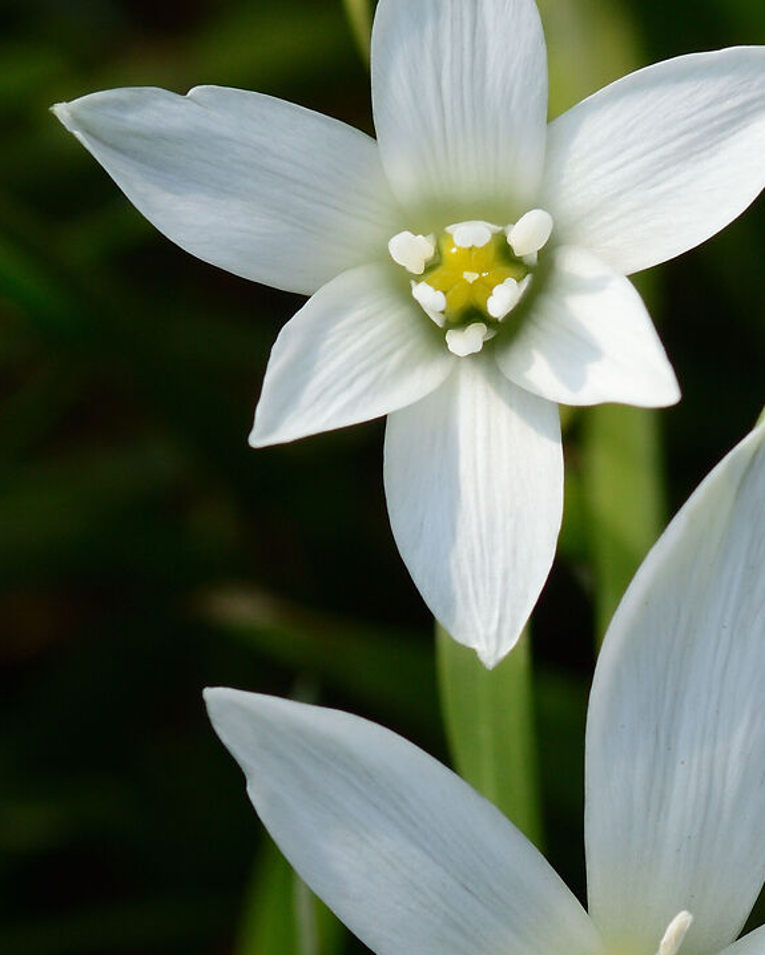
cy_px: 849
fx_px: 13960
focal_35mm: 494
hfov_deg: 3.1
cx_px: 633
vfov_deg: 3.9
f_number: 9
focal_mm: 105
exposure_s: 1/500
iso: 200
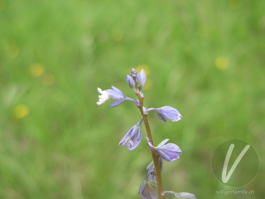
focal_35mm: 38
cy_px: 100
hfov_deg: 49.0
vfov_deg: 37.7
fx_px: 291
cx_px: 132
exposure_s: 1/304
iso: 79
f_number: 2.9
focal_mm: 6.3
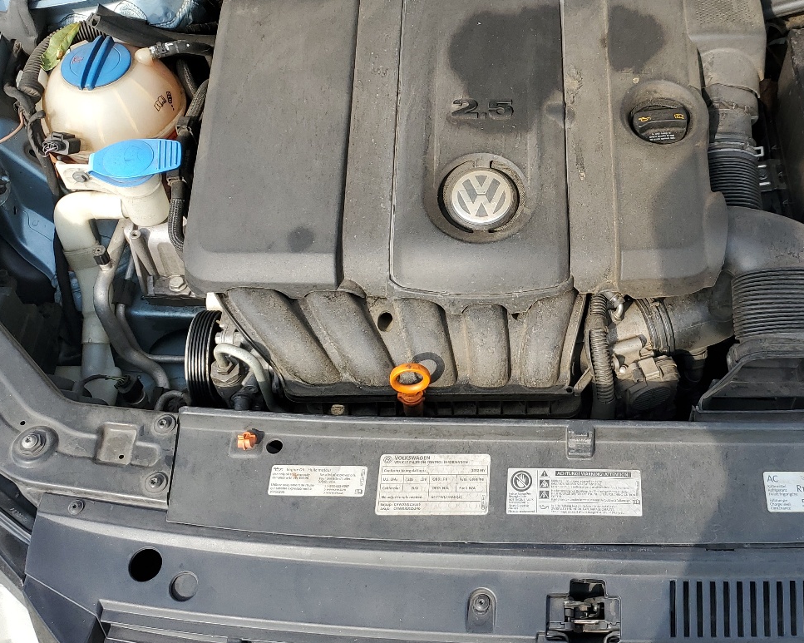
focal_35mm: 42
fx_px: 999
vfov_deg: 35.5
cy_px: 259
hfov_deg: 43.0
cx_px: 557
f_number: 1.5
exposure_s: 1/1111
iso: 50
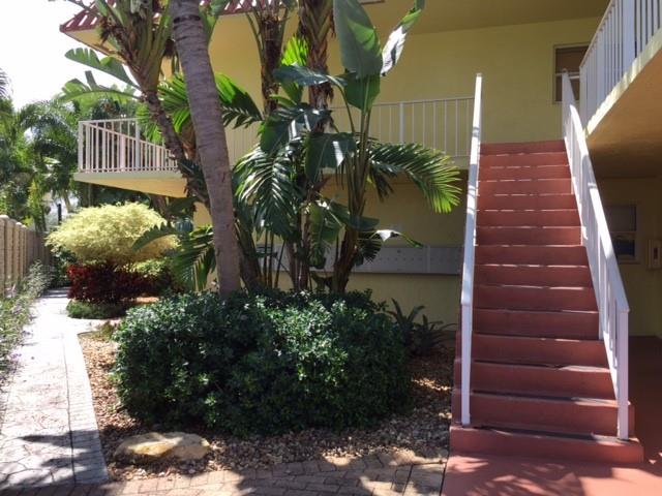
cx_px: 331
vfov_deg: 48.2
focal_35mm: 29
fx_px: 555
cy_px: 248
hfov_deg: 61.7
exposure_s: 1/608
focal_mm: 4.15
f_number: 2.2
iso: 32
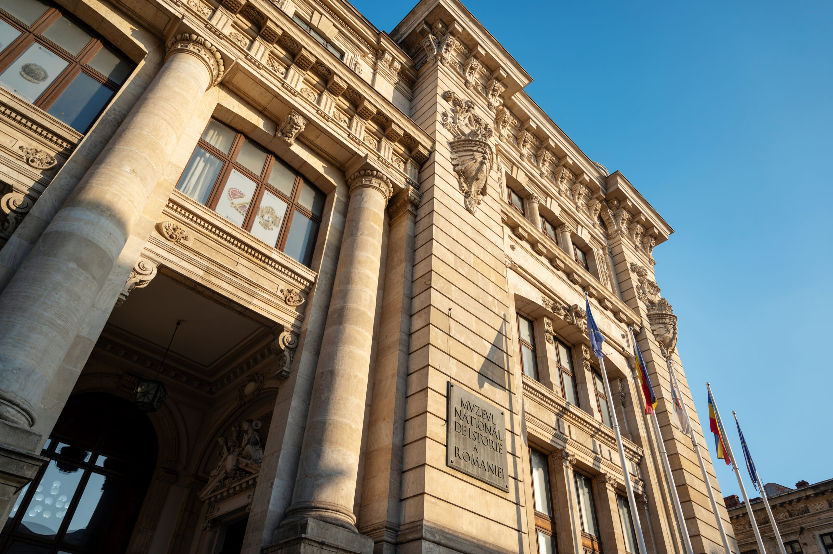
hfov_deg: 73.8
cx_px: 416
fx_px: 555
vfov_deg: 53.1
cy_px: 277
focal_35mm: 24
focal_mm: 24
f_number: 4
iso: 100
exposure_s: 1/1000
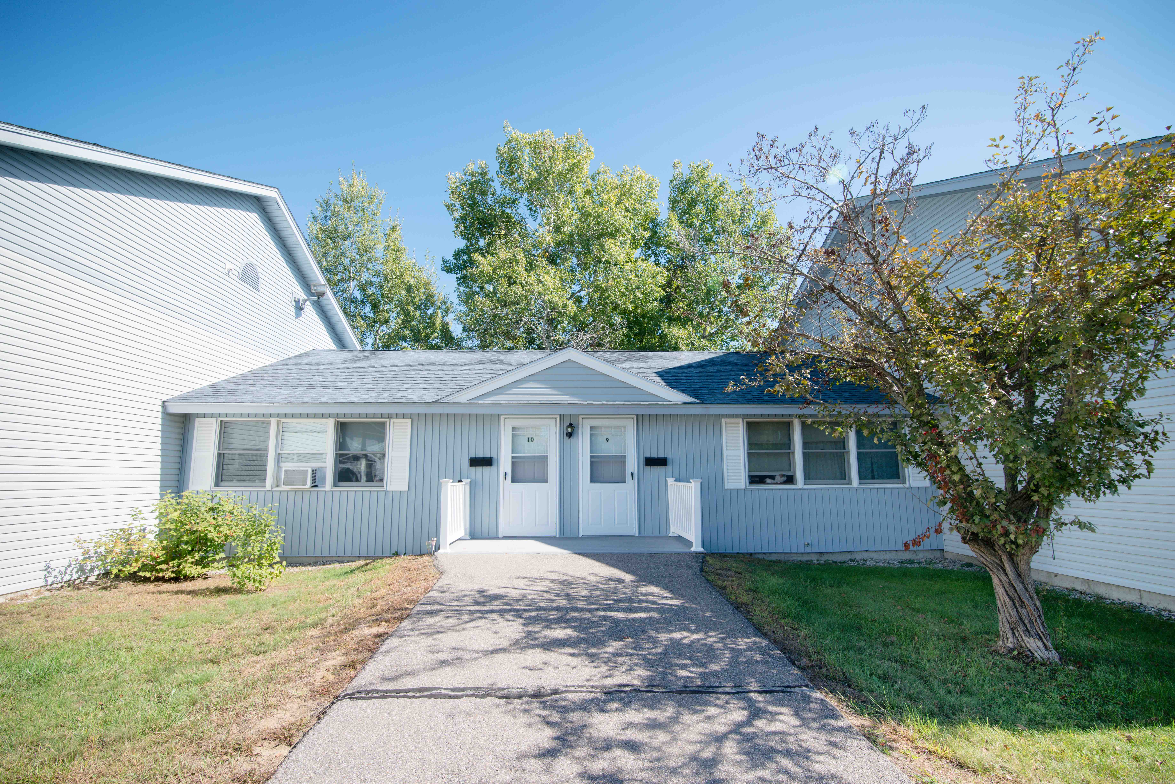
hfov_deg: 96.7
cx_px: 588
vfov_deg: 73.8
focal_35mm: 16
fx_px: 522
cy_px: 392
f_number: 6.3
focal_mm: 16
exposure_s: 1/200
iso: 200
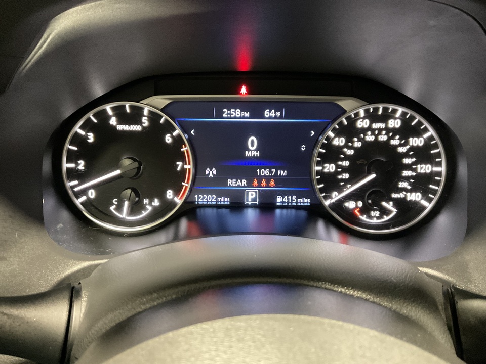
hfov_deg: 61.7
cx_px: 243
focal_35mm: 29
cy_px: 182
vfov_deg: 48.2
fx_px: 407
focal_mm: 3
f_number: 1.8
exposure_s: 1/25
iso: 400
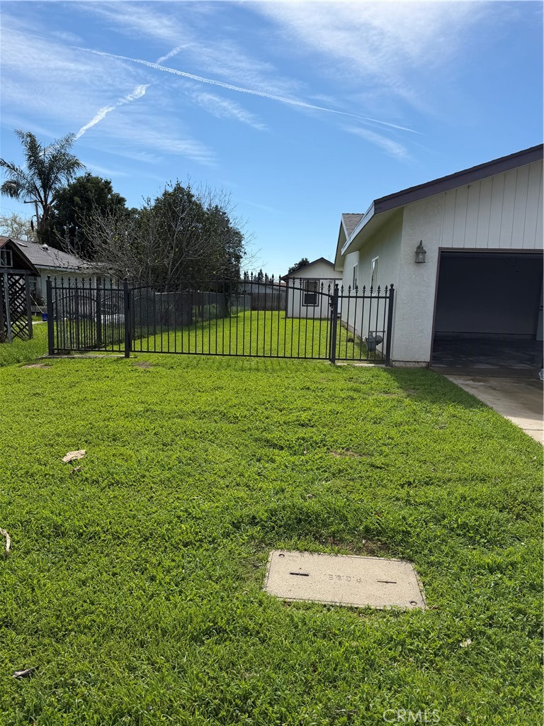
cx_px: 272
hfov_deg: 56.8
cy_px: 363
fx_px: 503
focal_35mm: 24
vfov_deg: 71.6
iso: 80
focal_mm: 6.76
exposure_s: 1/4975
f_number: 1.78
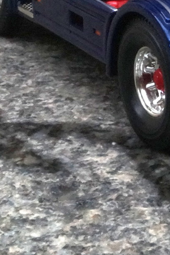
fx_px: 927
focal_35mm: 131
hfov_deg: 10.2
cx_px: 236
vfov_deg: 15.4
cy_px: 6
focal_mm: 18
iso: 1000
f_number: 22
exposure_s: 1/60
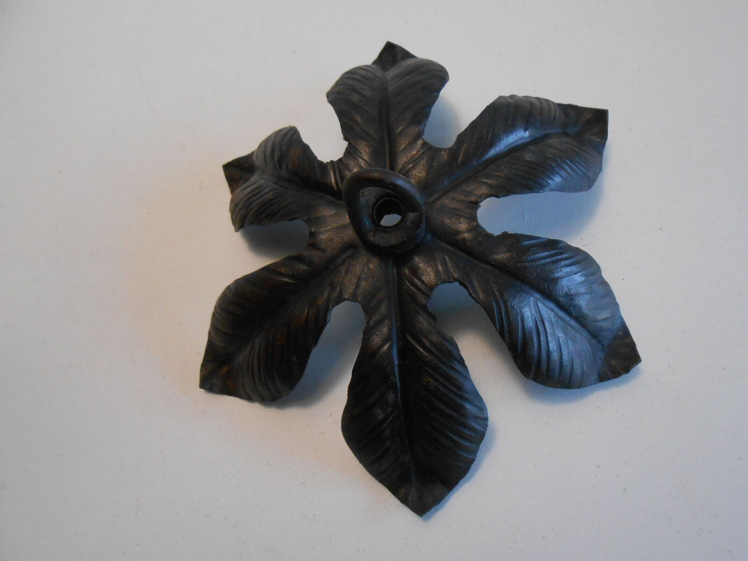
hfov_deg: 67.3
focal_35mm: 26
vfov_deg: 53.1
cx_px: 374
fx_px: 562
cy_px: 280
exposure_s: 1/160
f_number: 3.5
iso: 400
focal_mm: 4.6
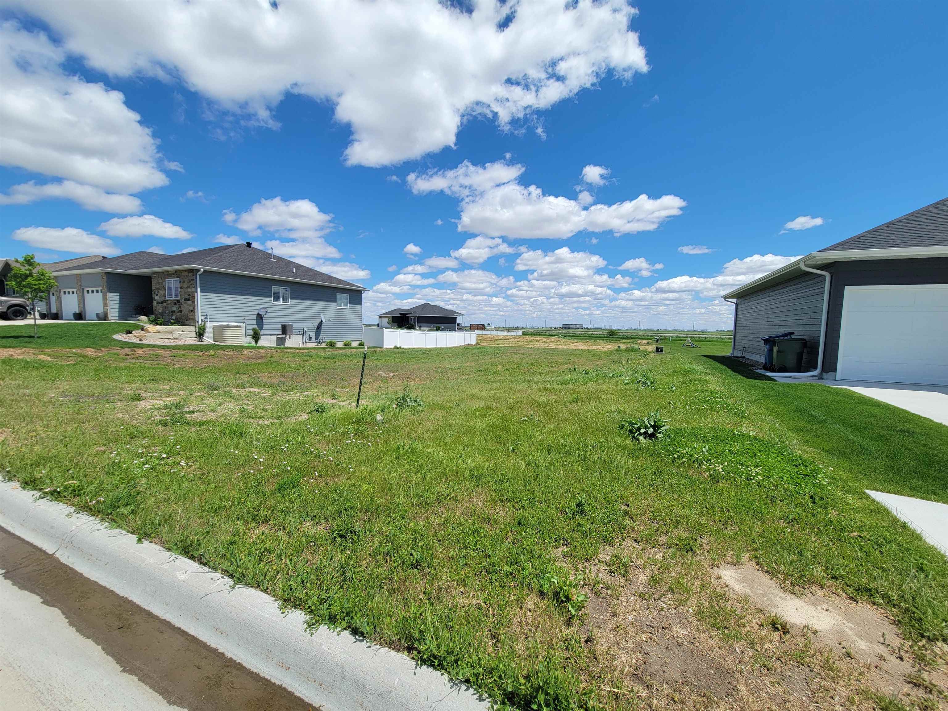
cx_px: 474
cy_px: 356
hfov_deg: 106.2
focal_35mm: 13
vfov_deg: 89.9
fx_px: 356
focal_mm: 2.2
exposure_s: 1/2404
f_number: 2.2
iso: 50
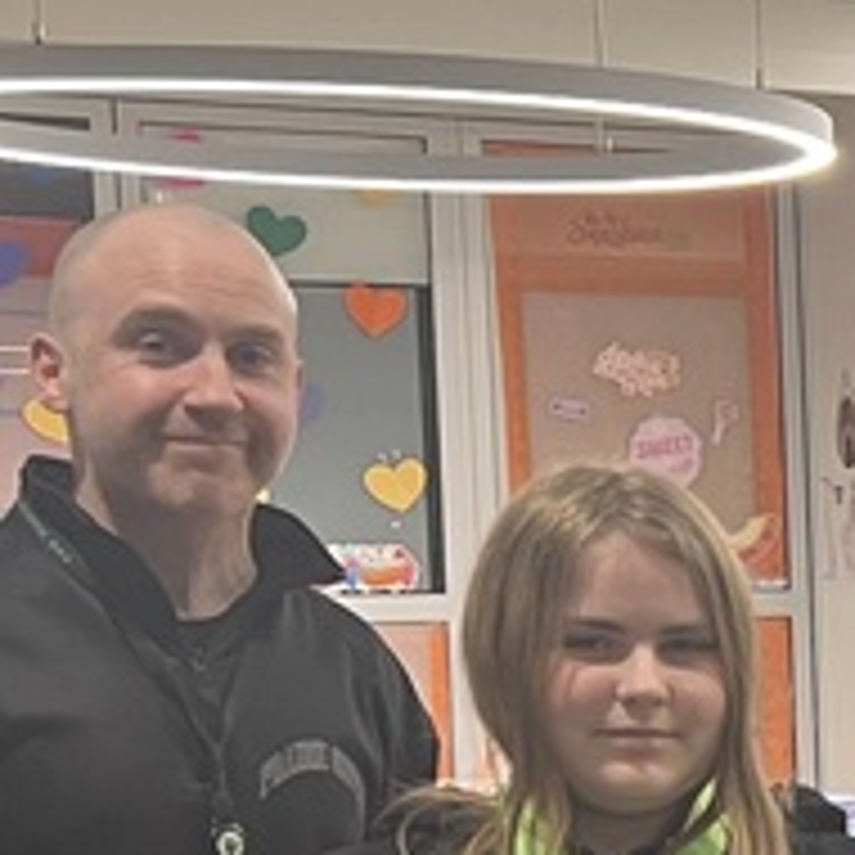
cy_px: 882
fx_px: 3465
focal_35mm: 124
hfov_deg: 12.2
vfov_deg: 13.8
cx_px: 1782
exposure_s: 1/50
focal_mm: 5.7
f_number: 1.5
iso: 125
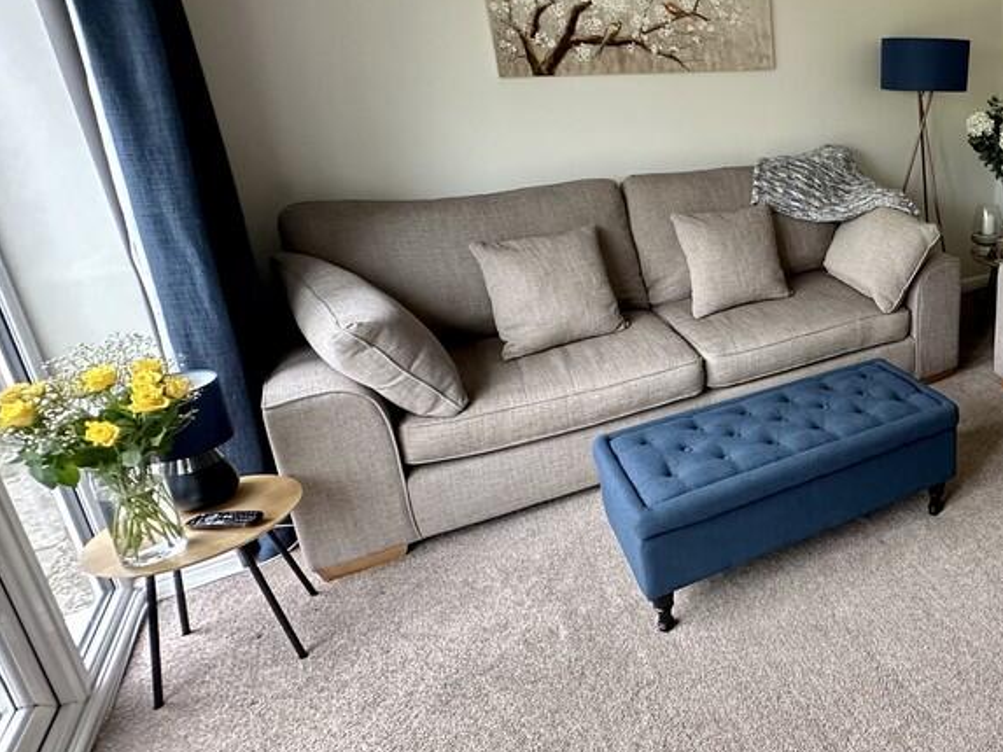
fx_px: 725
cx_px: 889
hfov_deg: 59.8
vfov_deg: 54.3
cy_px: 287
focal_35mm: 25
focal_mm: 2.22
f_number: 2.2
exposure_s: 1/98
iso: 320
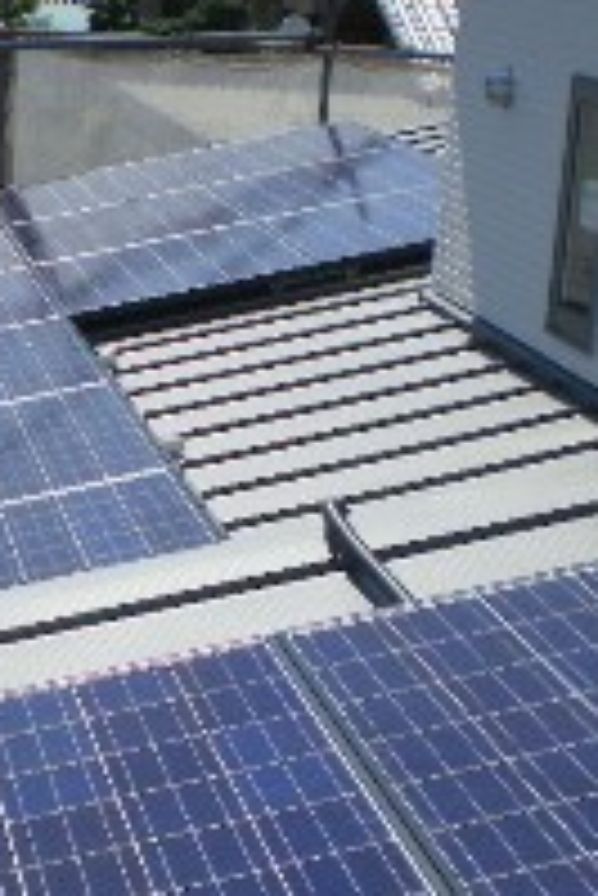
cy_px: 509
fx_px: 2214
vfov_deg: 22.8
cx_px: 76
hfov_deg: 15.2
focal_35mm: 89
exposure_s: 1/500
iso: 80
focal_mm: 6.3
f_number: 4.6
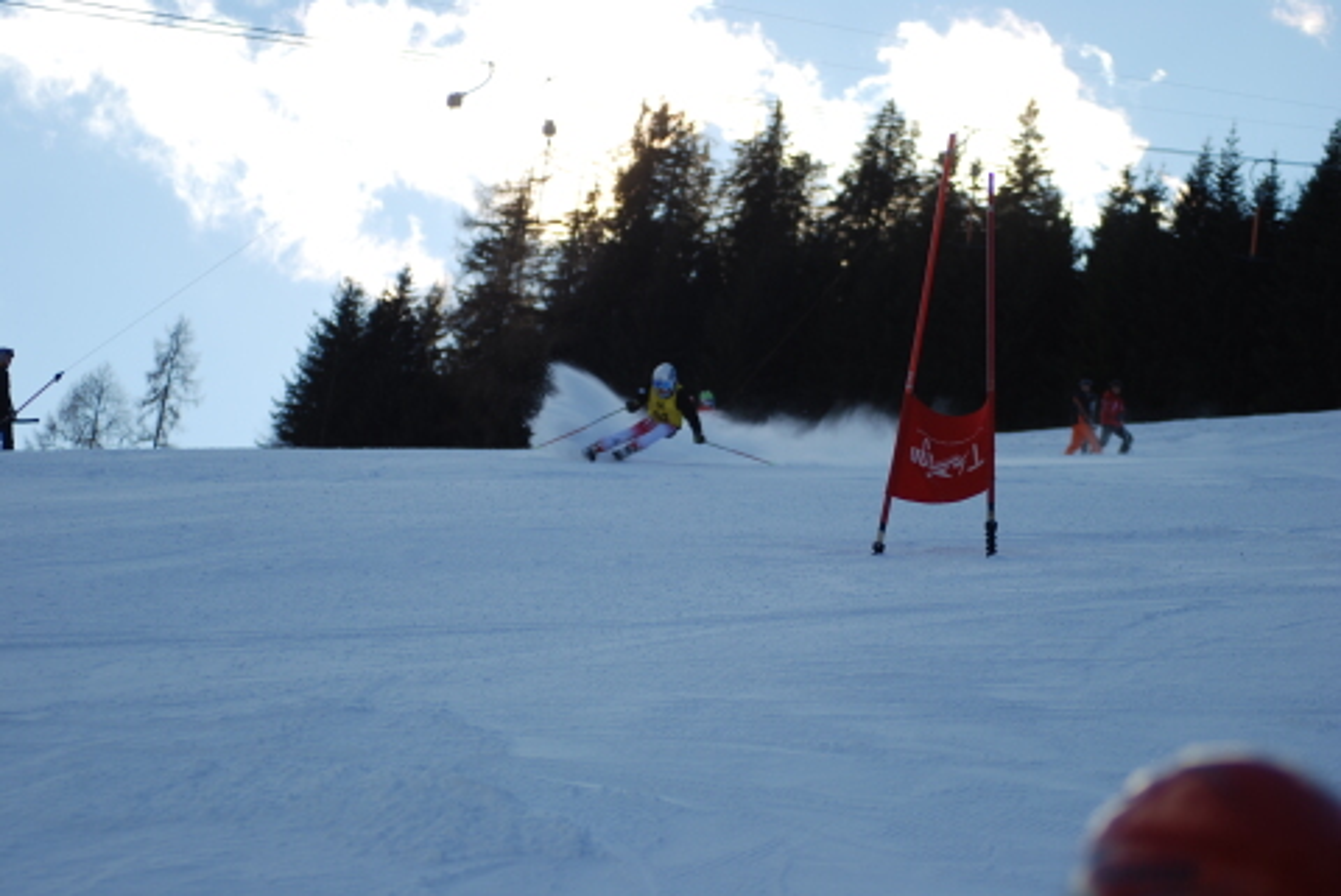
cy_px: 448
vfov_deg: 11.4
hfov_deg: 17.0
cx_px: 670
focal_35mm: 120
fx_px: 4474
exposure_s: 1/1000
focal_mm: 80
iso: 125
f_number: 4.2
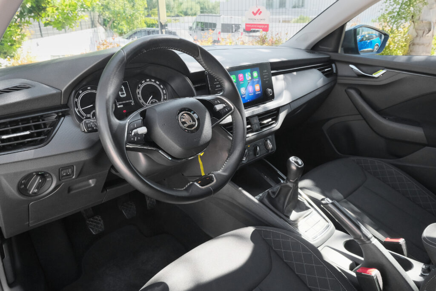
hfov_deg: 69.4
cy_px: 146
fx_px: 315
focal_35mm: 26
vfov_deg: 49.6
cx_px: 218
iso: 2000
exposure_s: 1/125
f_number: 9
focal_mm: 17
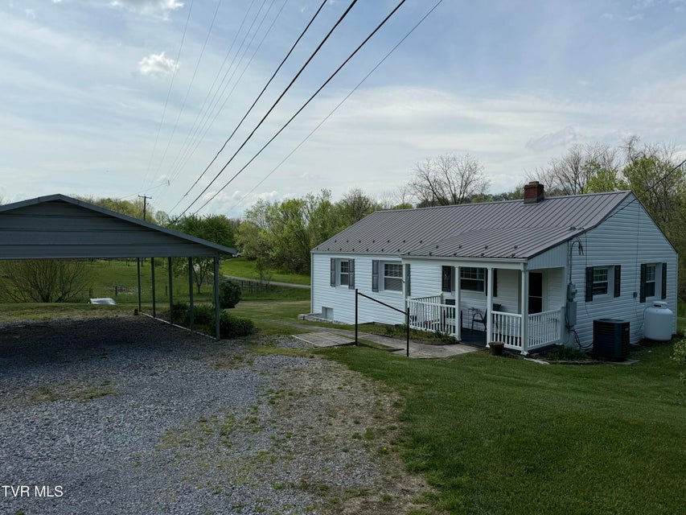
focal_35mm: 24
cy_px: 258
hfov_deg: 71.6
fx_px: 476
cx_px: 343
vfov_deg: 56.8
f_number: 1.78
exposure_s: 1/8130
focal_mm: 6.76
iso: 80
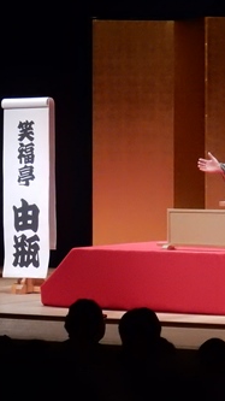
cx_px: 243
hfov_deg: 5.9
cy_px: 200
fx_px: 2166
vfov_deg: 10.6
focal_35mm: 204
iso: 1600
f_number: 6
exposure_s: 1/250
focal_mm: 24.7
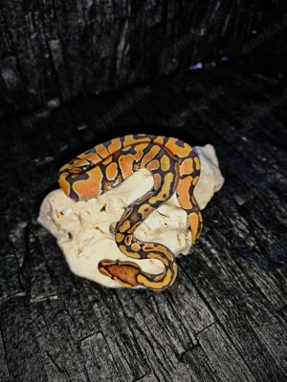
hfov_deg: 58.9
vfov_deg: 73.9
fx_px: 254
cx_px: 144
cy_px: 191
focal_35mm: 23
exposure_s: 1/50.3
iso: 400
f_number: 1.65
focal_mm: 6.14
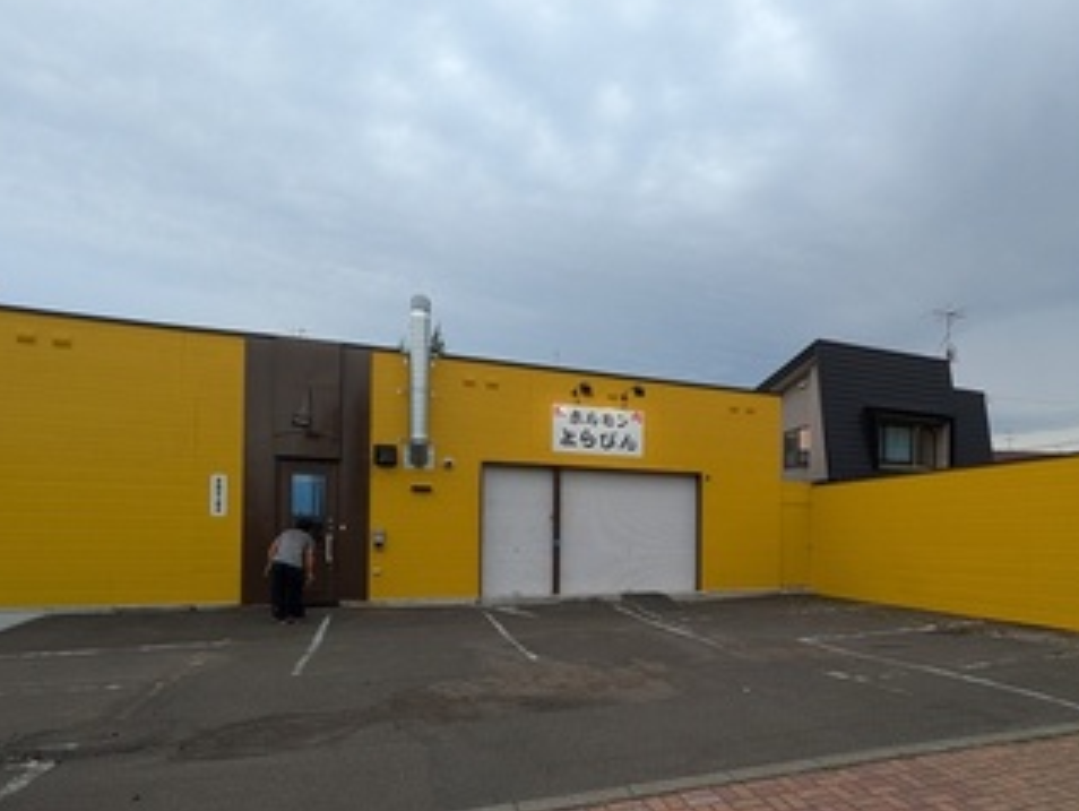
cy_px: 529
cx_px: 675
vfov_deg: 60.0
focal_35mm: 22
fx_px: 686
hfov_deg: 75.0
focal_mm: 1.83
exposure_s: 1/481
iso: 49
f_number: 2.2
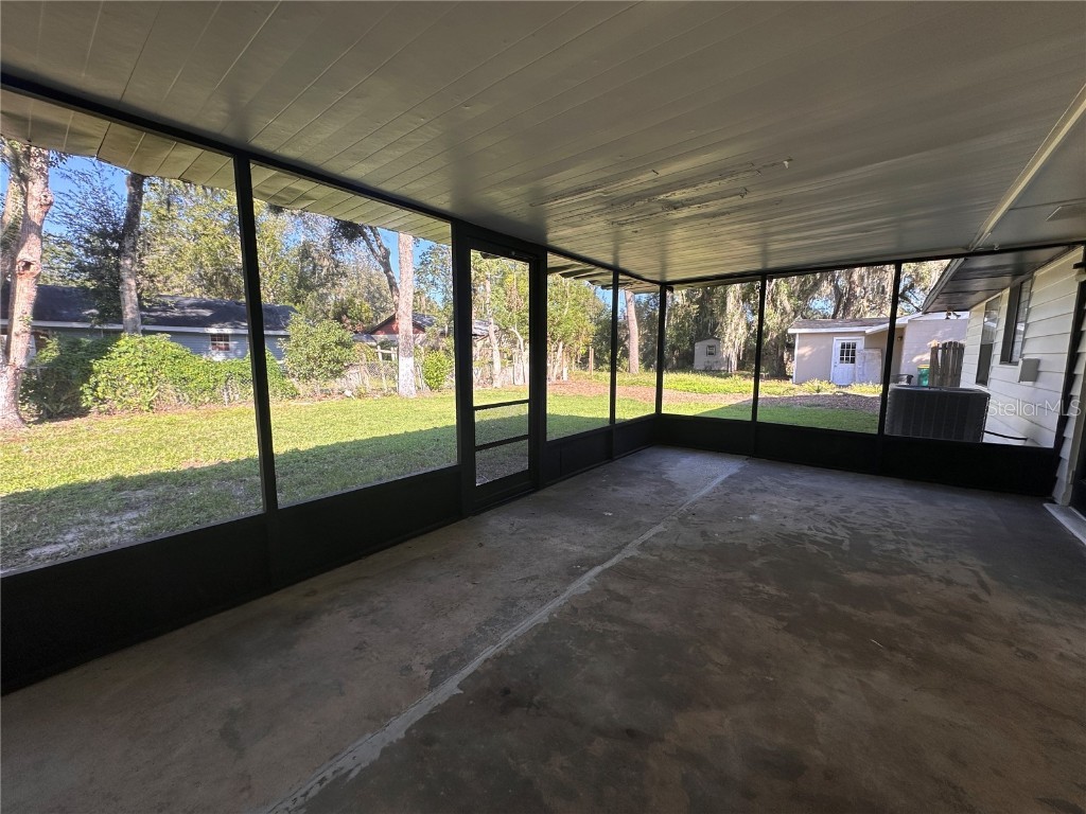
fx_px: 439
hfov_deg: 102.1
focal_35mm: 14
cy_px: 407
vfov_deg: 85.7
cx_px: 543
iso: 40
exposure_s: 1/227
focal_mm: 2.22
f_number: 2.2
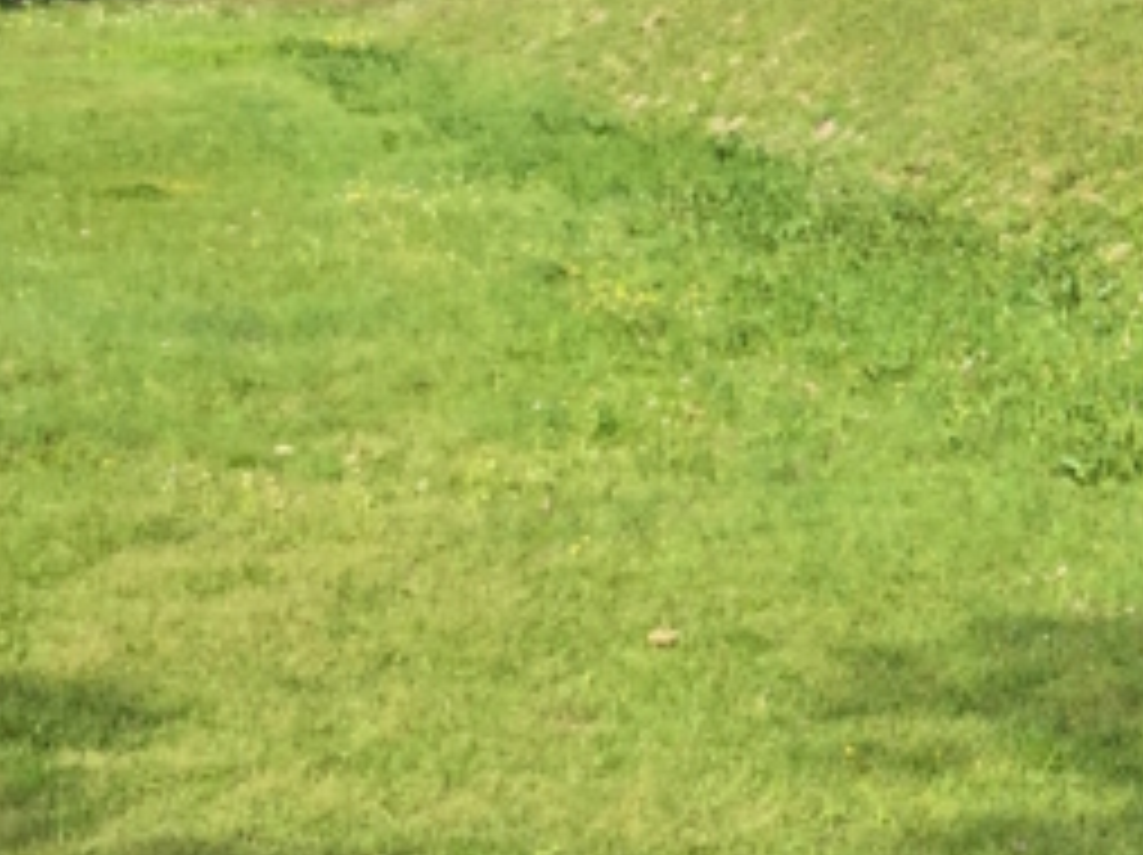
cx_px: 1642
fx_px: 3860
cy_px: 284
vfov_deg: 12.6
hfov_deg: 15.7
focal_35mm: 117
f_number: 2.2
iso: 32
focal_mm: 4.15
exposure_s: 1/1364
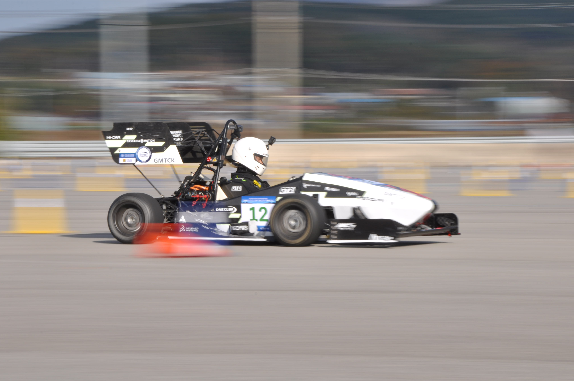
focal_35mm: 167
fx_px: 2652
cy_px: 183
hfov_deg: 12.4
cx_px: 288
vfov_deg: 8.2
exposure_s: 1/30
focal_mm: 105
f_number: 27
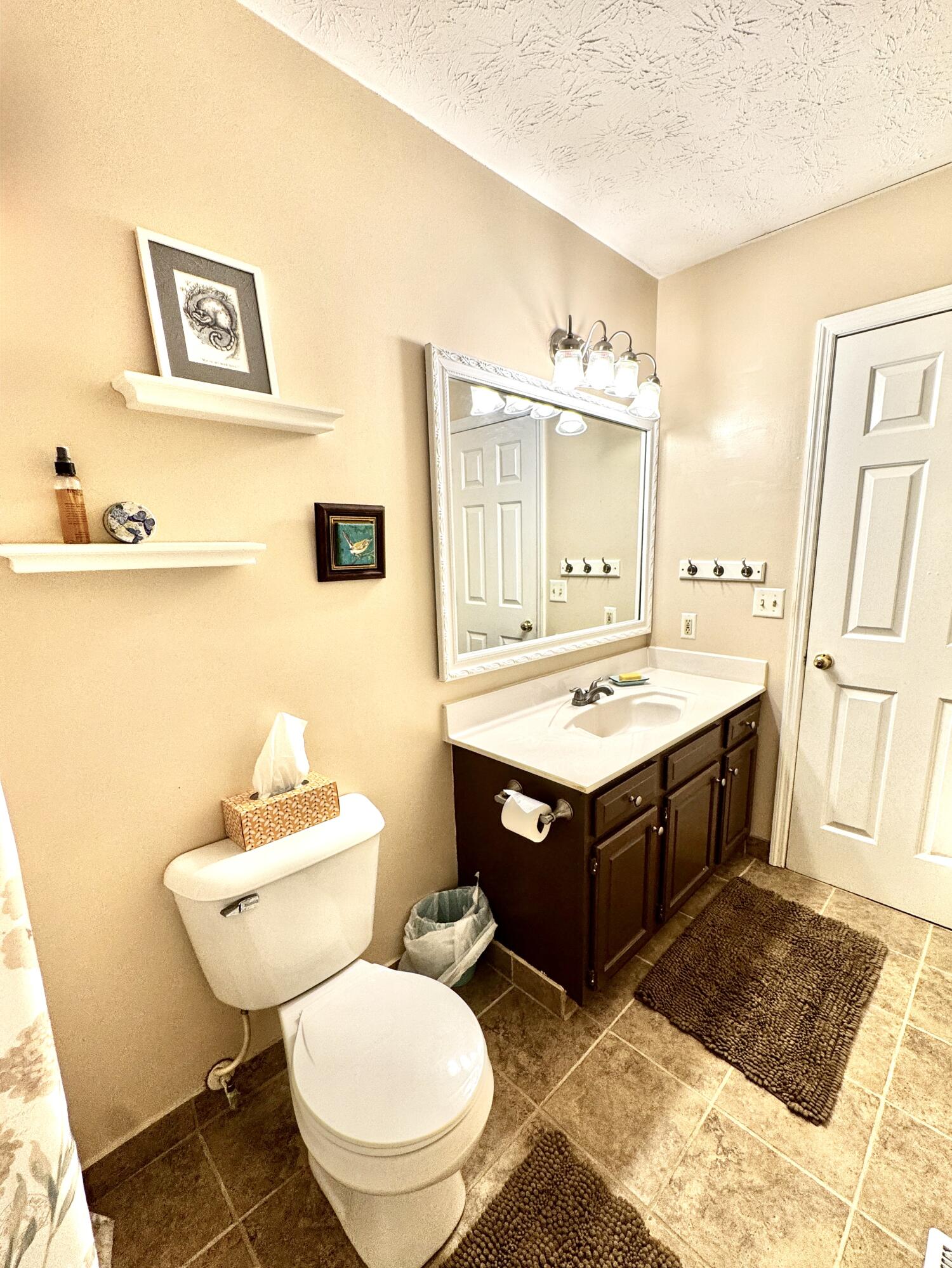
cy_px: 634
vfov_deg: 102.1
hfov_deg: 85.7
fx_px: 513
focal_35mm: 14
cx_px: 476
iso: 125
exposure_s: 1/120
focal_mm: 2.22
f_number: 2.2
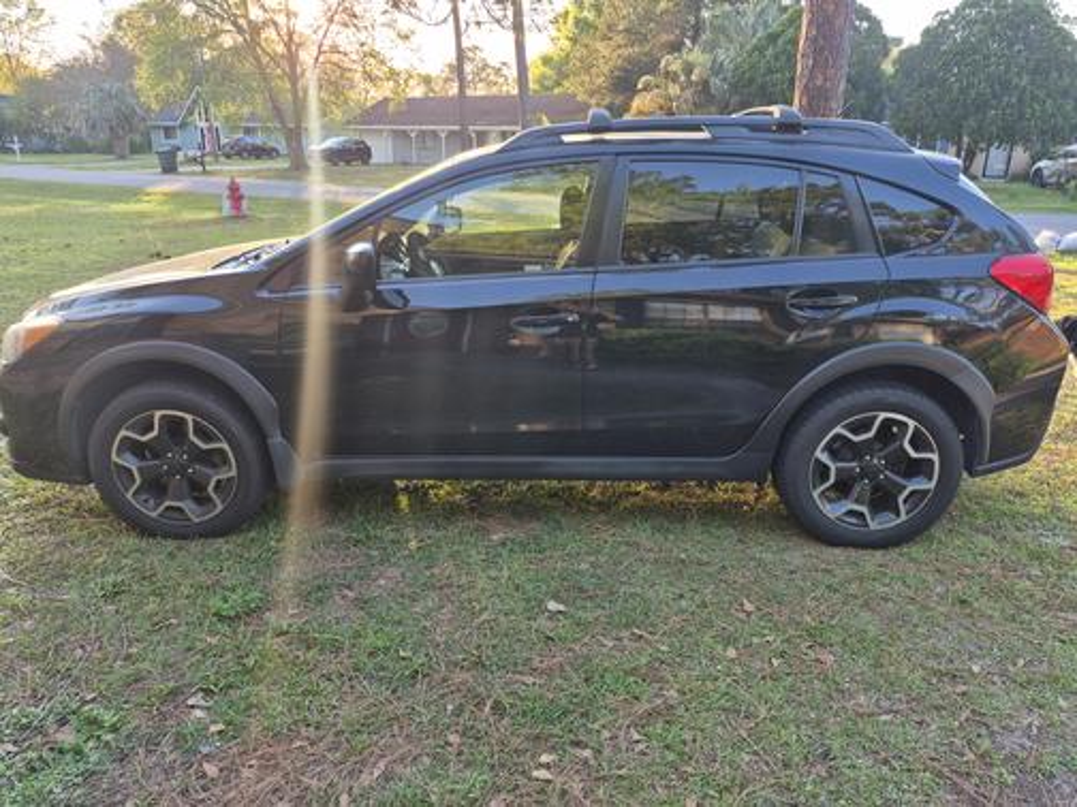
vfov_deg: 58.9
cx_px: 538
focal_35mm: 23
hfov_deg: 73.9
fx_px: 716
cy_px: 404
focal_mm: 5.4
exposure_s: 1/180
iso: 50
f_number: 1.8
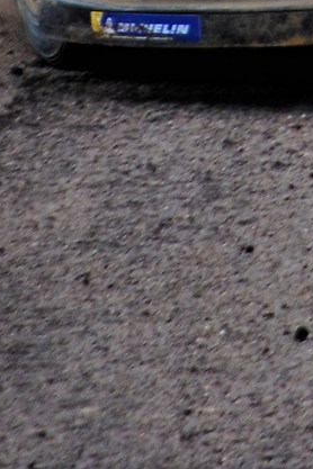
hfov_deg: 0.8
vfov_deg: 1.2
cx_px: 522
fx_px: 22560
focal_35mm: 1730
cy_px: -381
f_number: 5.6
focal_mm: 200
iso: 200
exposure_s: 1/500
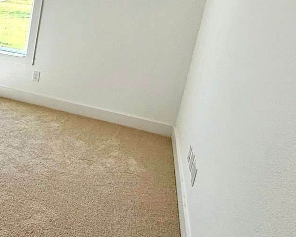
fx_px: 394
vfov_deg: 32.8
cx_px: -86
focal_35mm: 45
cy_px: 58
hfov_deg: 31.8
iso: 64
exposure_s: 1/280
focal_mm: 2.22
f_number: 2.2
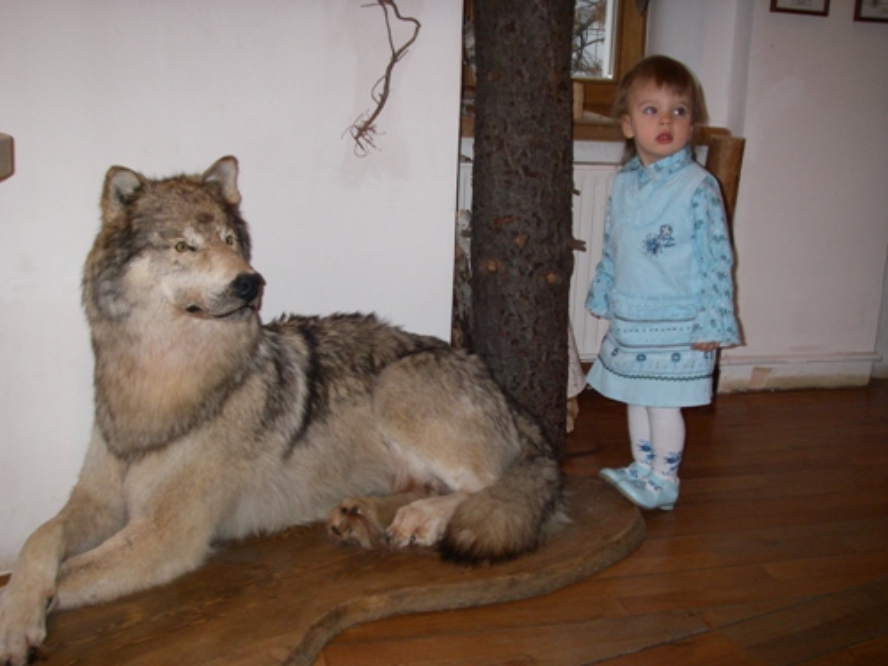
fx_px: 975
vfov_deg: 37.7
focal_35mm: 38
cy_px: 333
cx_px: 444
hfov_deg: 49.0
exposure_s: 1/40
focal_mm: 6.3
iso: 200
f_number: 3.3
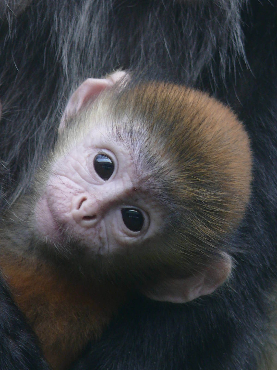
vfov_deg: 3.6
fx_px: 5858
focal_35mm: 549
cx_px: 138
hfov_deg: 2.7
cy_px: 185
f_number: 3.6
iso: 100
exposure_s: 1/50
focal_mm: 65.1
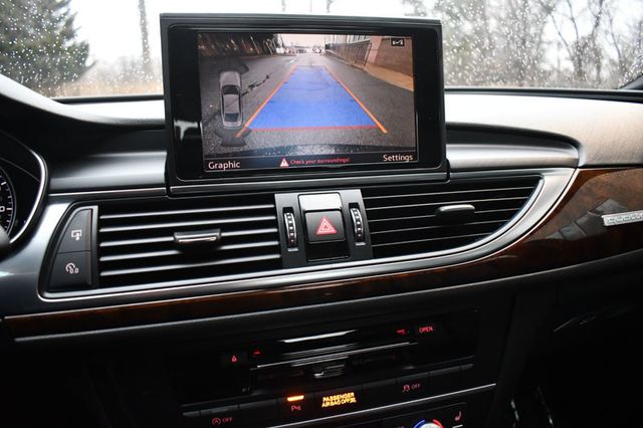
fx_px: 482
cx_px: 322
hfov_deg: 67.4
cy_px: 214
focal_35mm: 27
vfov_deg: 47.9
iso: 3200
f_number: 3.5
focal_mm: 18
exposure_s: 1/80
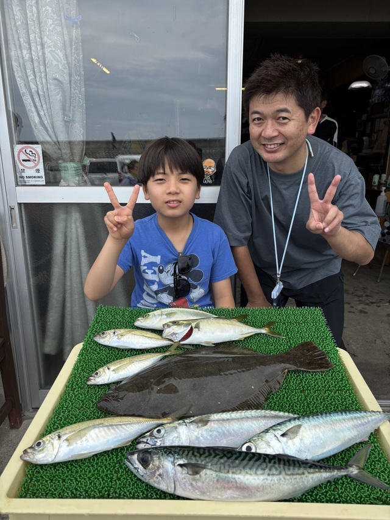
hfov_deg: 53.0
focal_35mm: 26
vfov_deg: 67.3
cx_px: 195
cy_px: 260
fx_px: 391
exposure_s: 1/1047
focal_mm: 5.96
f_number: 1.6
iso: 50
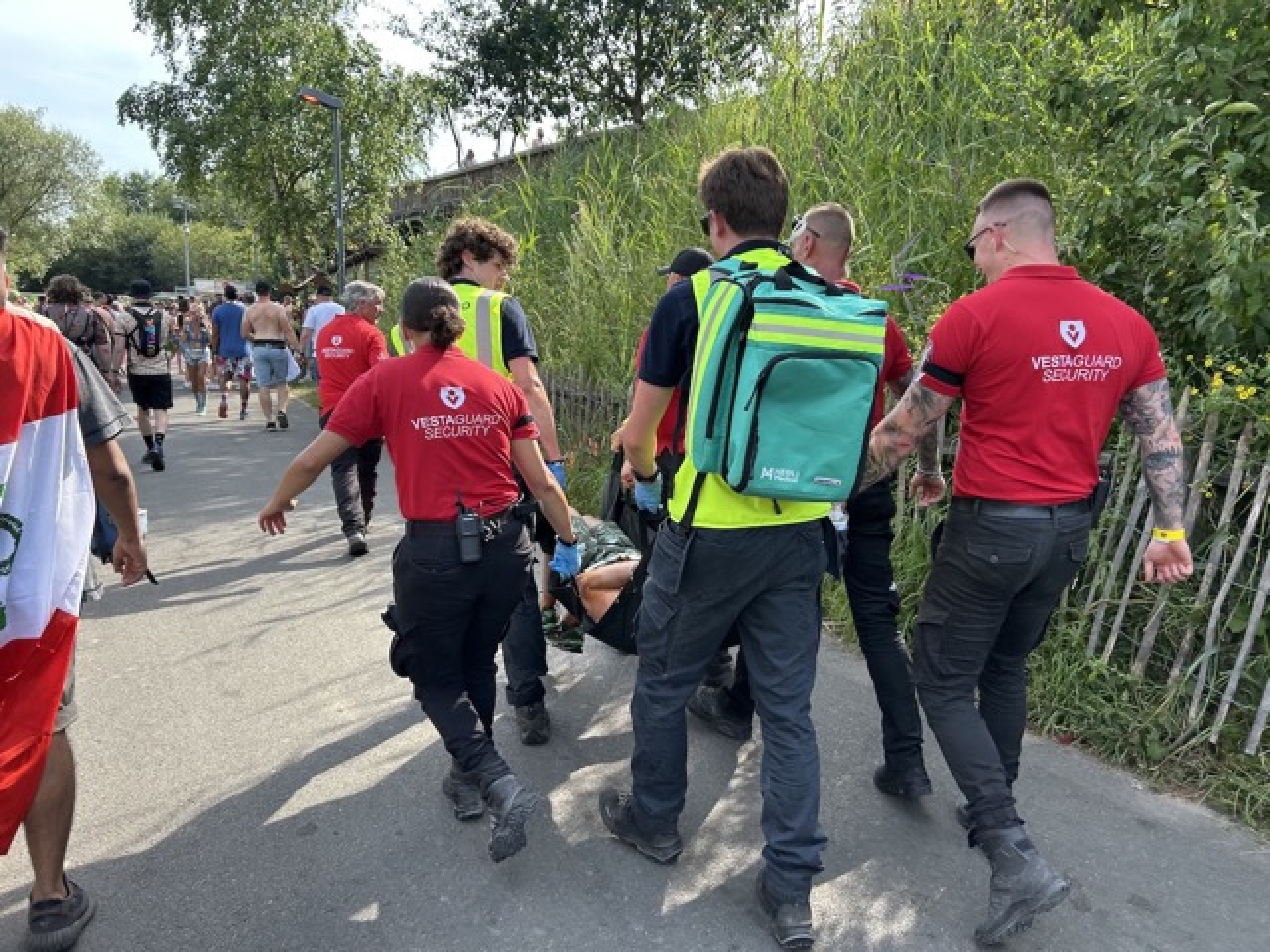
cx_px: 635
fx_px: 954
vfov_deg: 53.1
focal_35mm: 26
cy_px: 476
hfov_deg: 67.3
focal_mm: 5.7
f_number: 1.5
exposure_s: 1/666
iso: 50
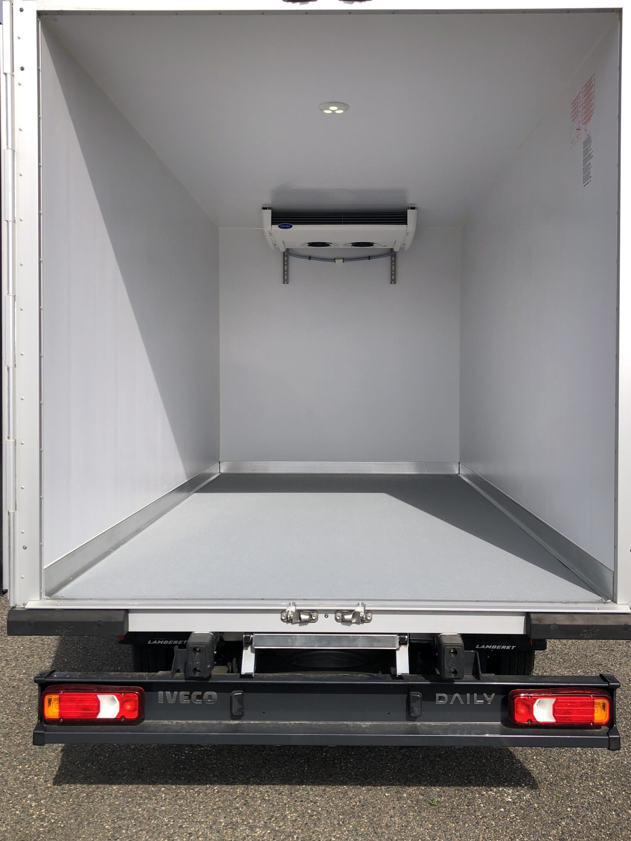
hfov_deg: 42.9
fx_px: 802
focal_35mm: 33
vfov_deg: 55.3
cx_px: 328
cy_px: 405
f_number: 1.8
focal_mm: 3.99
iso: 20
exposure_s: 1/1736
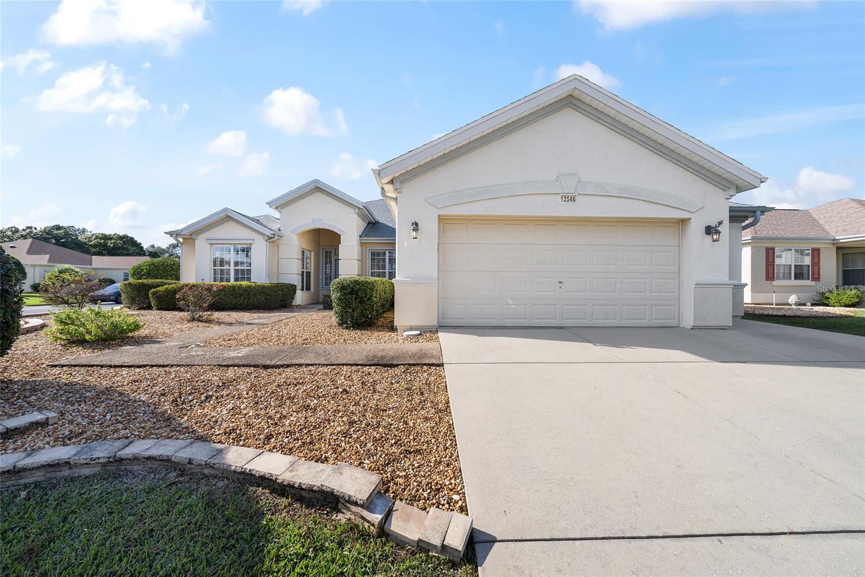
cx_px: 432
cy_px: 288
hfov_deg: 104.3
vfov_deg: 81.2
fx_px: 336
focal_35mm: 14
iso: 320
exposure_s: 1/1000
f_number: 8
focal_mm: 14
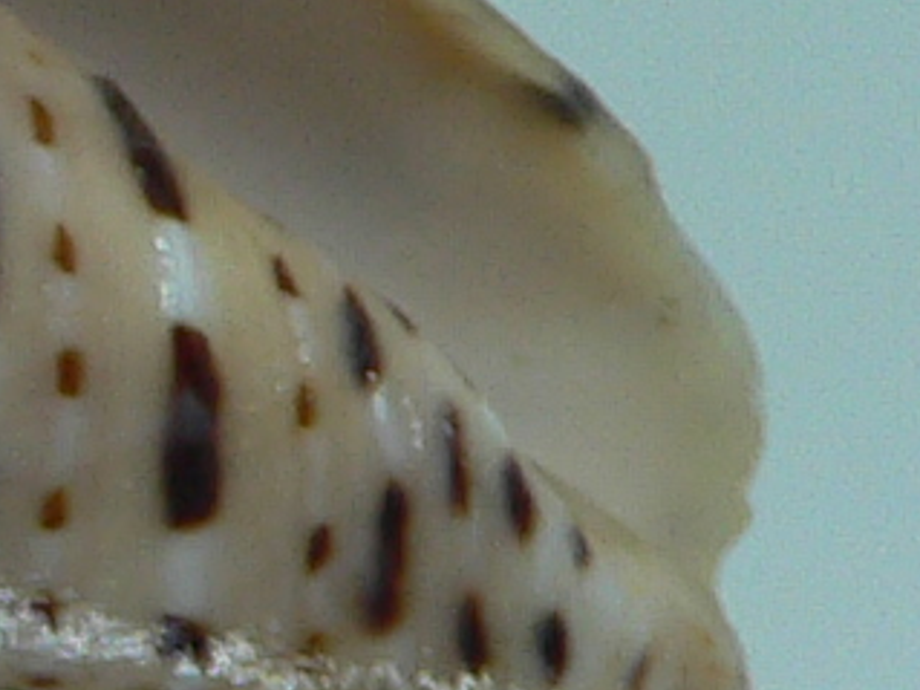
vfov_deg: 6.7
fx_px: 5871
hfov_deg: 8.4
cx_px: -1084
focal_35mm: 221
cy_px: 89
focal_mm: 4.6
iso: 80
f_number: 2.8
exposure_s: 1/60
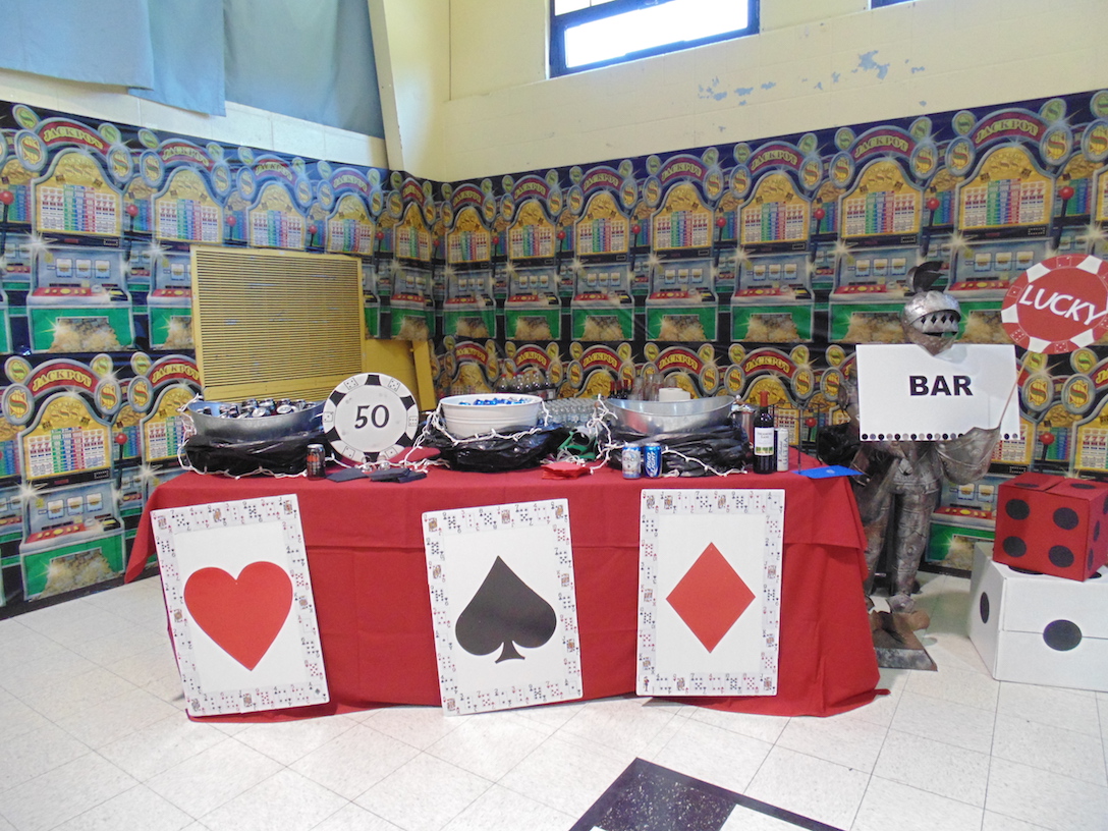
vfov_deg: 61.1
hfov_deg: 76.4
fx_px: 704
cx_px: 554
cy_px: 416
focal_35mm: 22
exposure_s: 1/30
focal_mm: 4
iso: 400
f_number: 3.1
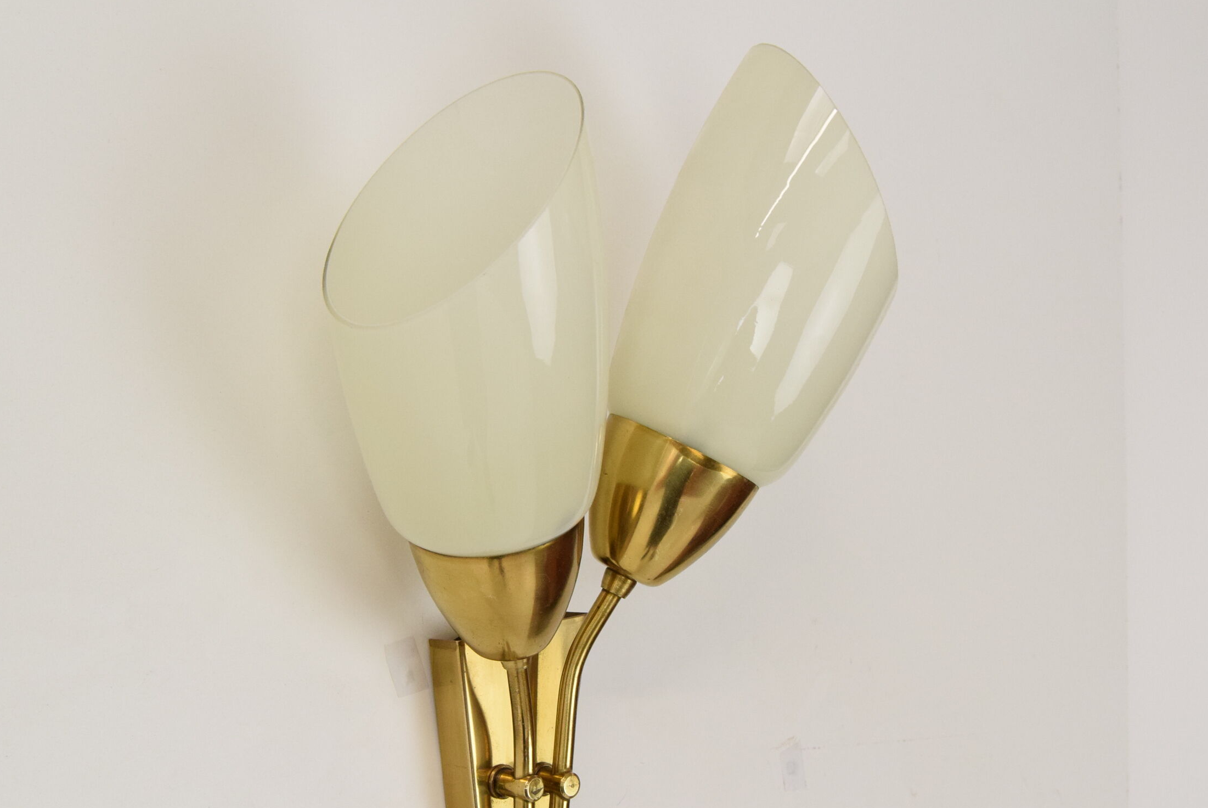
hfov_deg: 37.4
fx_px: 1780
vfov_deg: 25.4
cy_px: 529
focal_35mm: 53
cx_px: 524
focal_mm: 26
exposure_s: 1/250
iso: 1600
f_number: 8
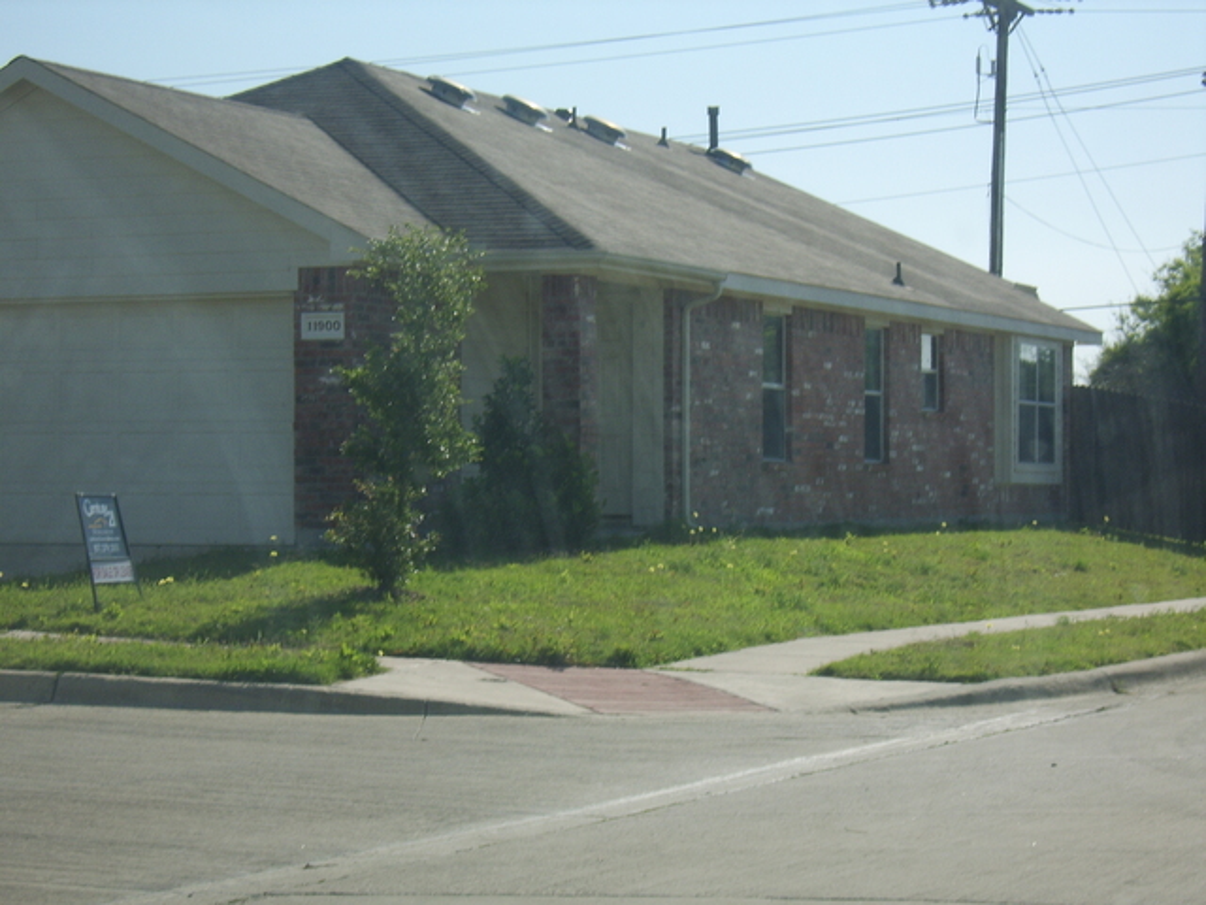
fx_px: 2752
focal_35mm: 79
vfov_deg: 18.7
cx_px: 603
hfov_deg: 24.7
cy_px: 452
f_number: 9.5
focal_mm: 20.6
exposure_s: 1/176
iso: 71
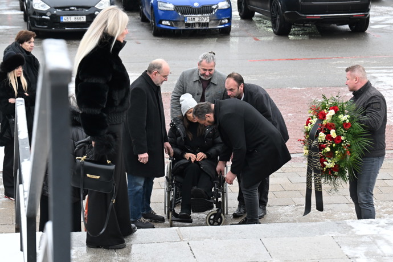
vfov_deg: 10.9
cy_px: 131
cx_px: 196
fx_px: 1375
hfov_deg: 16.3
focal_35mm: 126
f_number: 5
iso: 1600
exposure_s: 1/200
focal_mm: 84
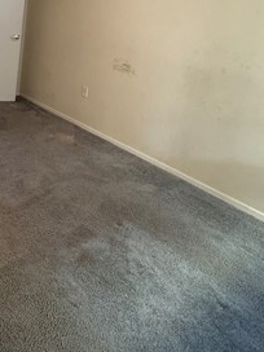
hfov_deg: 37.9
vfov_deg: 50.5
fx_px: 336
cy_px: 50
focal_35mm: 33
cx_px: -5
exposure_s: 1/120
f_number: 2.2
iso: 500
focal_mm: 2.22
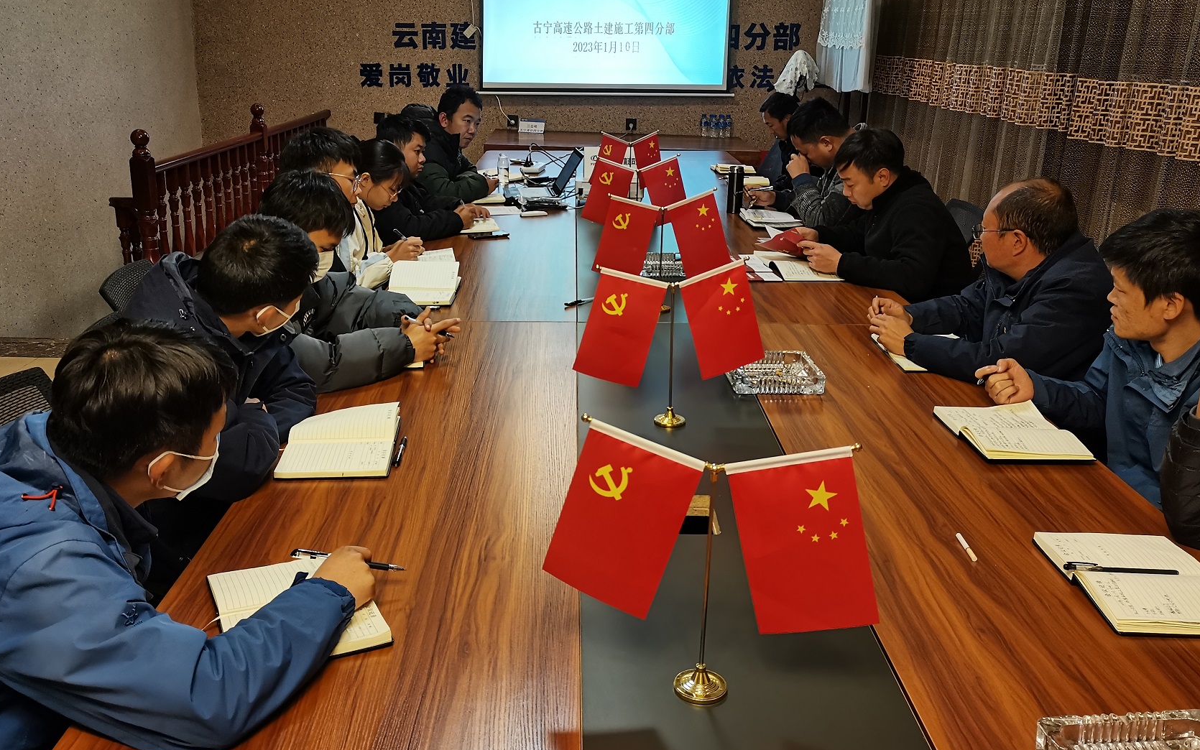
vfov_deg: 38.3
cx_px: 552
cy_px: 351
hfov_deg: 58.1
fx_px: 1079
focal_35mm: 33
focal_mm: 5.58
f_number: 1.8
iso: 640
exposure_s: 1/50
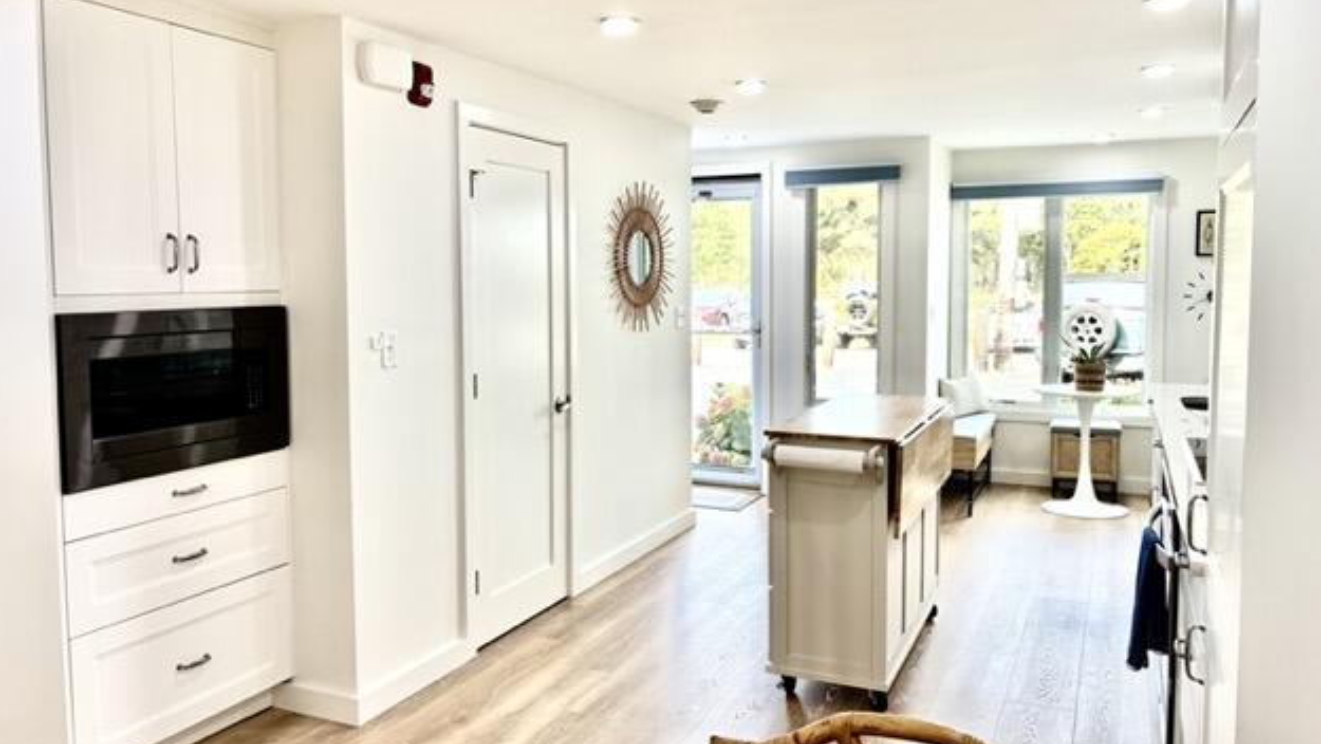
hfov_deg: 66.0
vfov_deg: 40.2
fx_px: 1016
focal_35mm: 29
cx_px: 668
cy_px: 349
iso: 50
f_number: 1.6
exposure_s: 1/149
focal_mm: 5.96
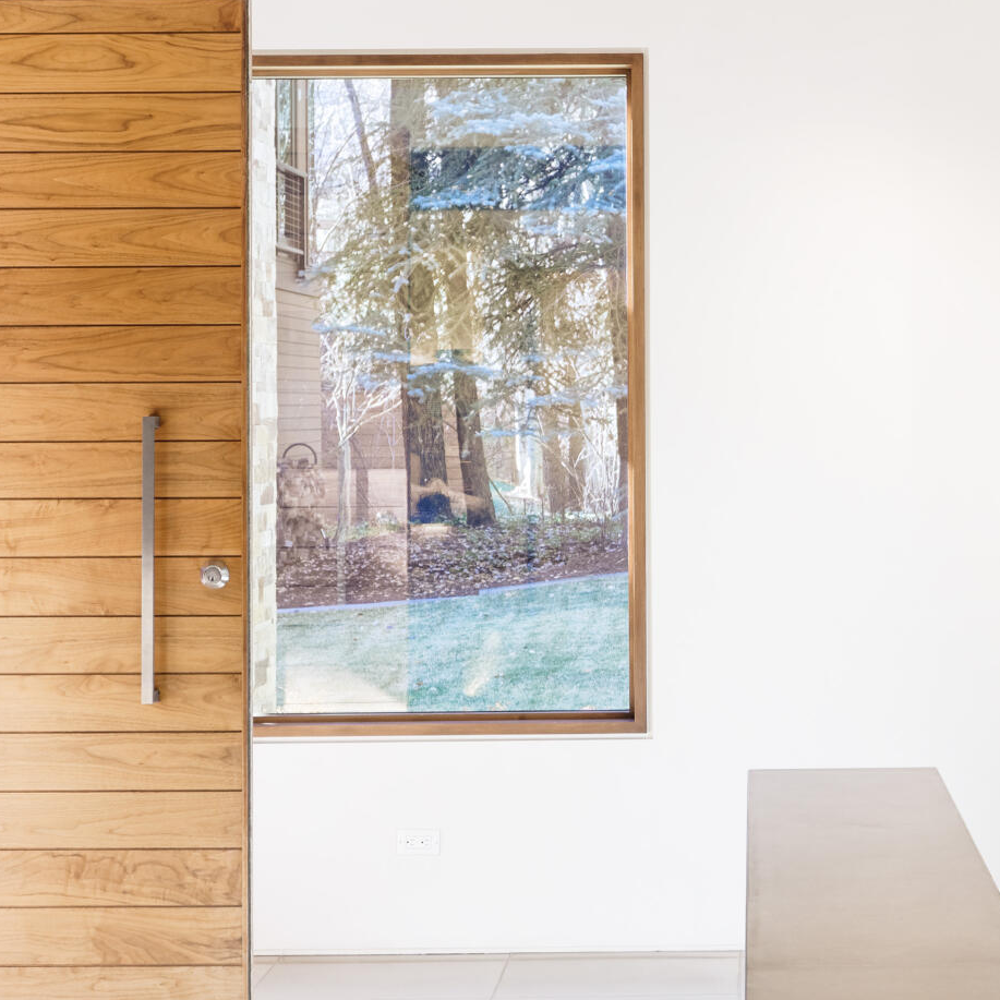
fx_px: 2909
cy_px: 444
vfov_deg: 19.5
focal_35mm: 89
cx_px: 820
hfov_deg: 19.3
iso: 79
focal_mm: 32
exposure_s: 1/6
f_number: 7.1
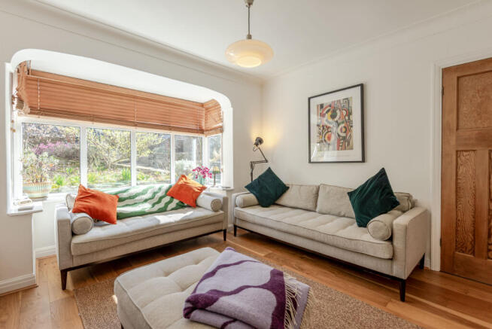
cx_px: 246
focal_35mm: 16
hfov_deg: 96.7
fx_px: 219
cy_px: 164
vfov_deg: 73.8
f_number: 8
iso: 100
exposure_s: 1/30
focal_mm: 16
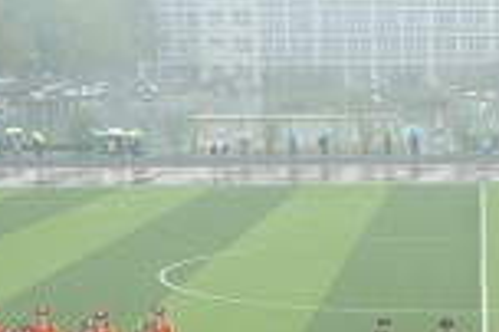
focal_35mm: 143
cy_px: 511
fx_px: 1980
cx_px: 527
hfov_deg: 14.1
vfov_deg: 9.3
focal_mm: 34
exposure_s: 1/40
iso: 250
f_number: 2.8
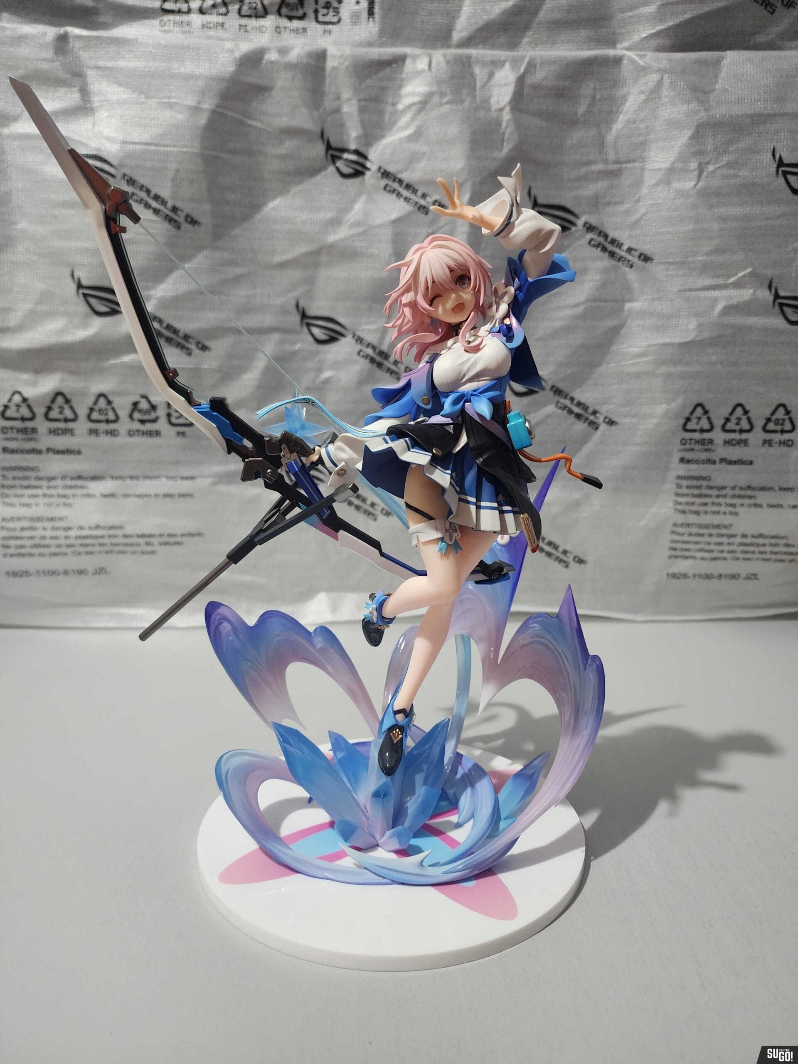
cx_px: 399
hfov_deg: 58.9
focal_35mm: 23
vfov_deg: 73.9
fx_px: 707
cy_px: 532
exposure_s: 1/50
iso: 640
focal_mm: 6.4
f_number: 1.8
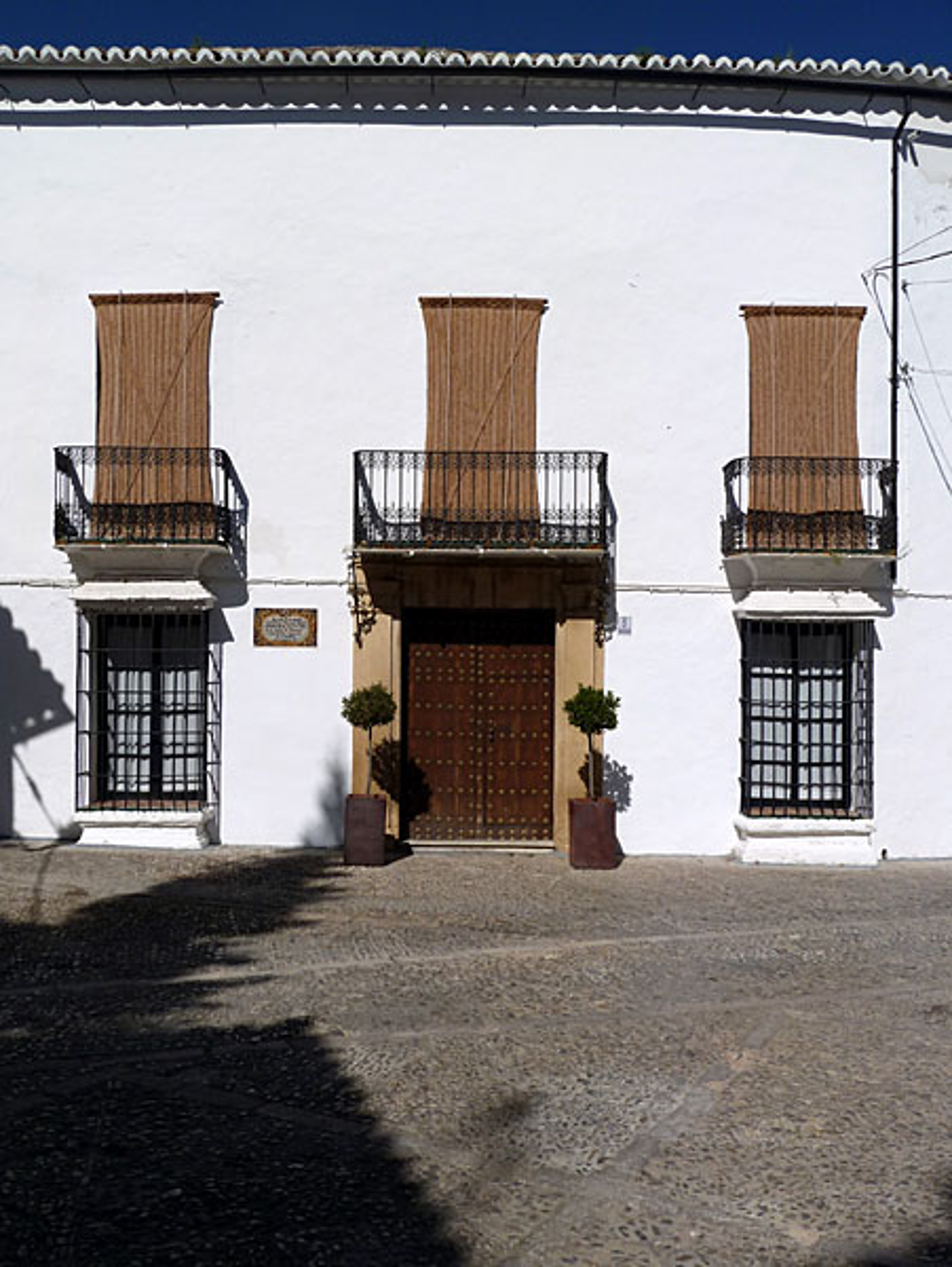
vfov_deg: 61.6
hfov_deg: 48.3
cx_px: 476
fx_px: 1062
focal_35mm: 29
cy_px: 634
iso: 80
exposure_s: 1/1000
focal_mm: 4.7
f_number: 5.6
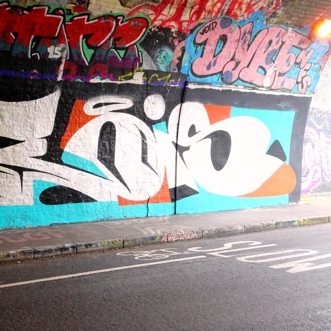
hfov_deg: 36.4
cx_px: 71
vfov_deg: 37.5
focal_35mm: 45
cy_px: 175
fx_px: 487
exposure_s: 1/40
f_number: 4
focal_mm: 5.43
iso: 200
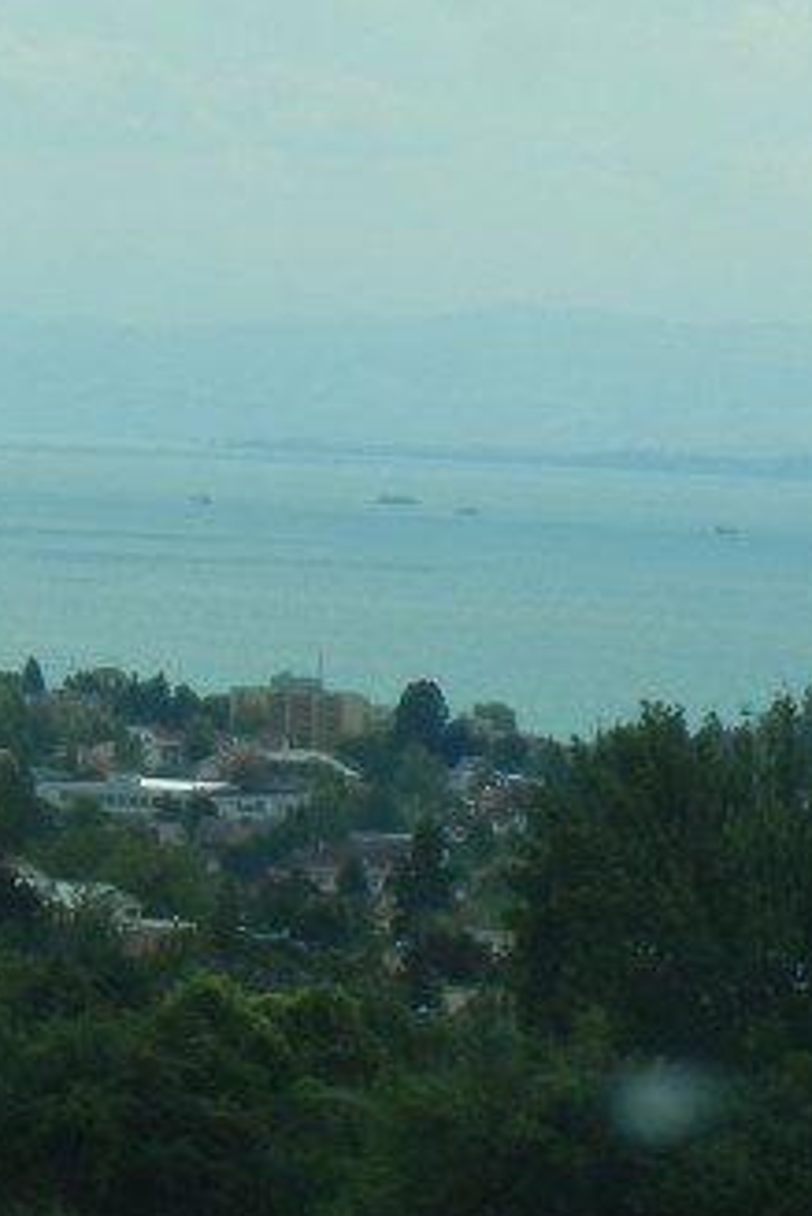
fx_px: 9767
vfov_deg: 7.1
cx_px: 37
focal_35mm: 289
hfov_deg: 4.8
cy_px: 230
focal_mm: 16
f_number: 8.8
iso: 160
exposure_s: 1/353
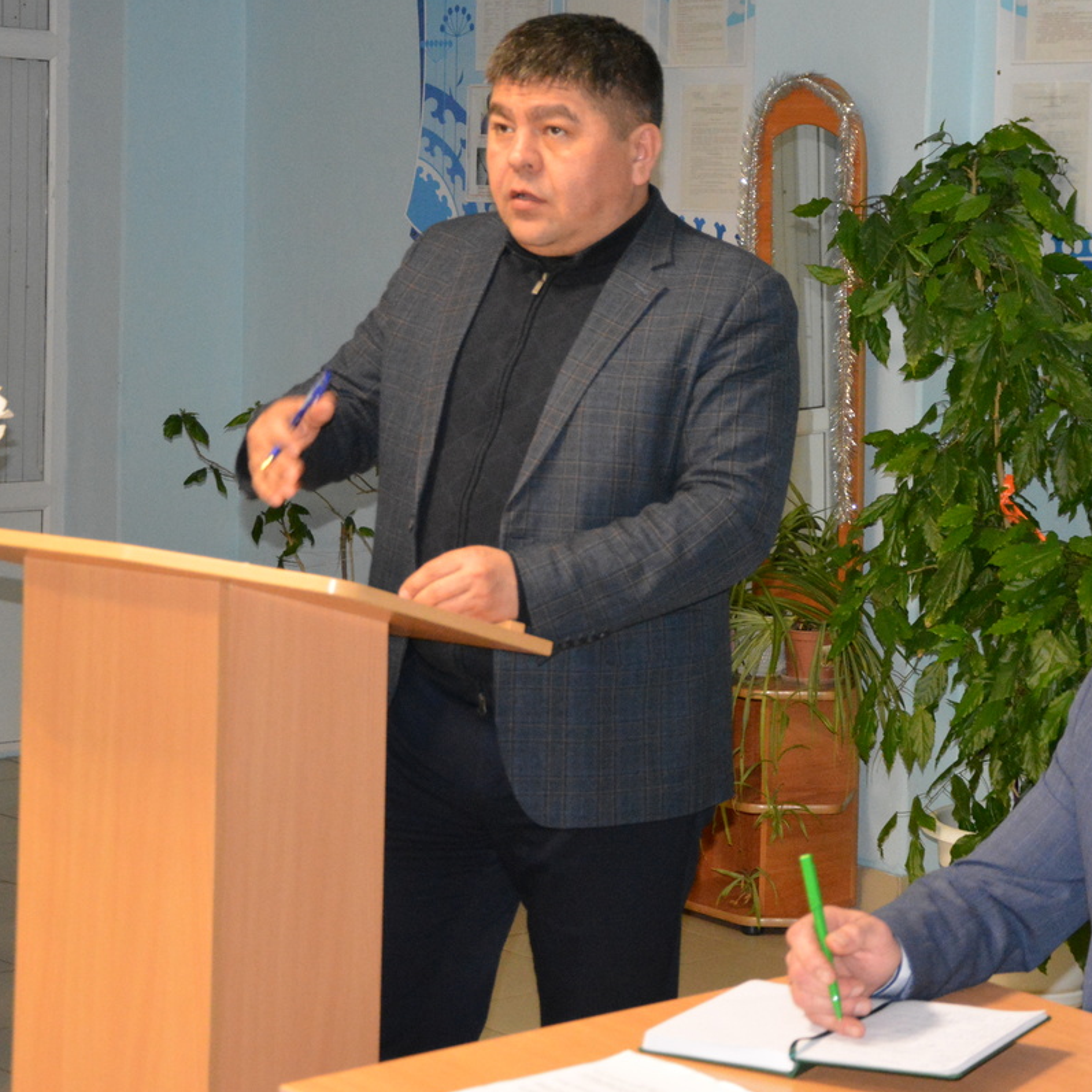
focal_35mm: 87
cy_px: 412
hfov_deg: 19.8
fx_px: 3105
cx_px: 806
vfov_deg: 19.9
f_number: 4.2
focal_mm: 34
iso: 3200
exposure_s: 1/60
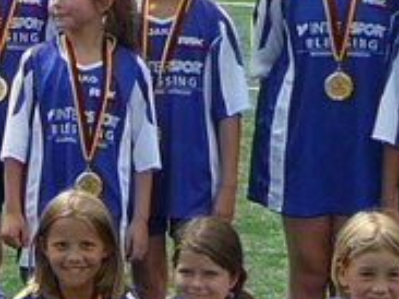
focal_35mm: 235
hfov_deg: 8.1
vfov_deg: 6.3
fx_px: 2707
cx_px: -331
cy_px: 89
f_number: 3.2
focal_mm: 6.4
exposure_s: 1/640
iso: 80
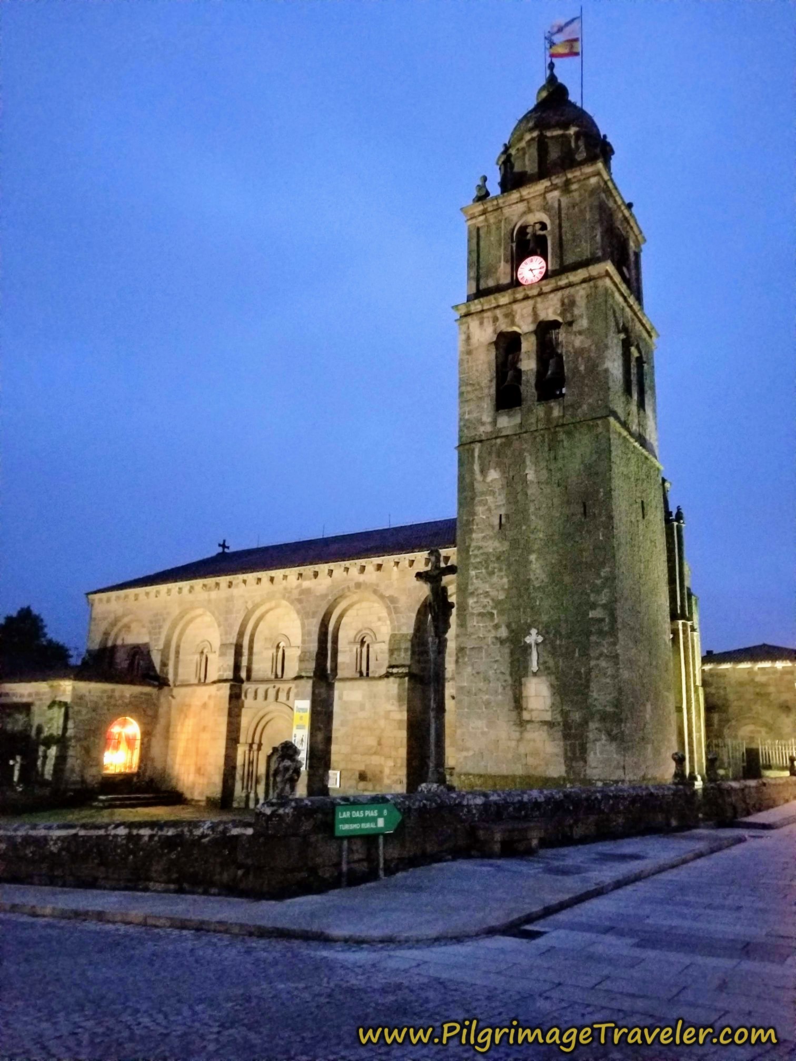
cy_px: 530
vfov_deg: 67.3
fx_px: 797
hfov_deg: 53.1
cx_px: 398
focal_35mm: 26
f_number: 1.7
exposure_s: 1/10
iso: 1000
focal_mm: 4.3
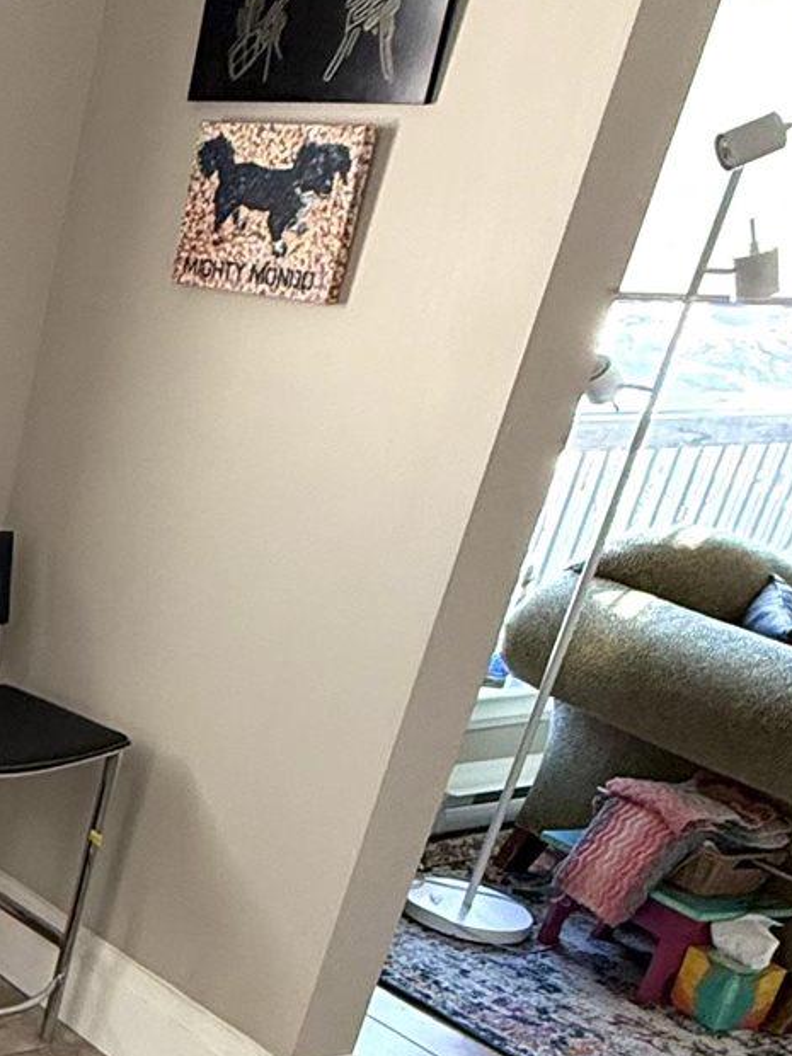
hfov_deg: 21.7
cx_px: -494
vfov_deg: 35.4
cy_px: 879
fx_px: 1586
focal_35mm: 52
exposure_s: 1/99
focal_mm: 2.22
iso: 250
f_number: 2.2
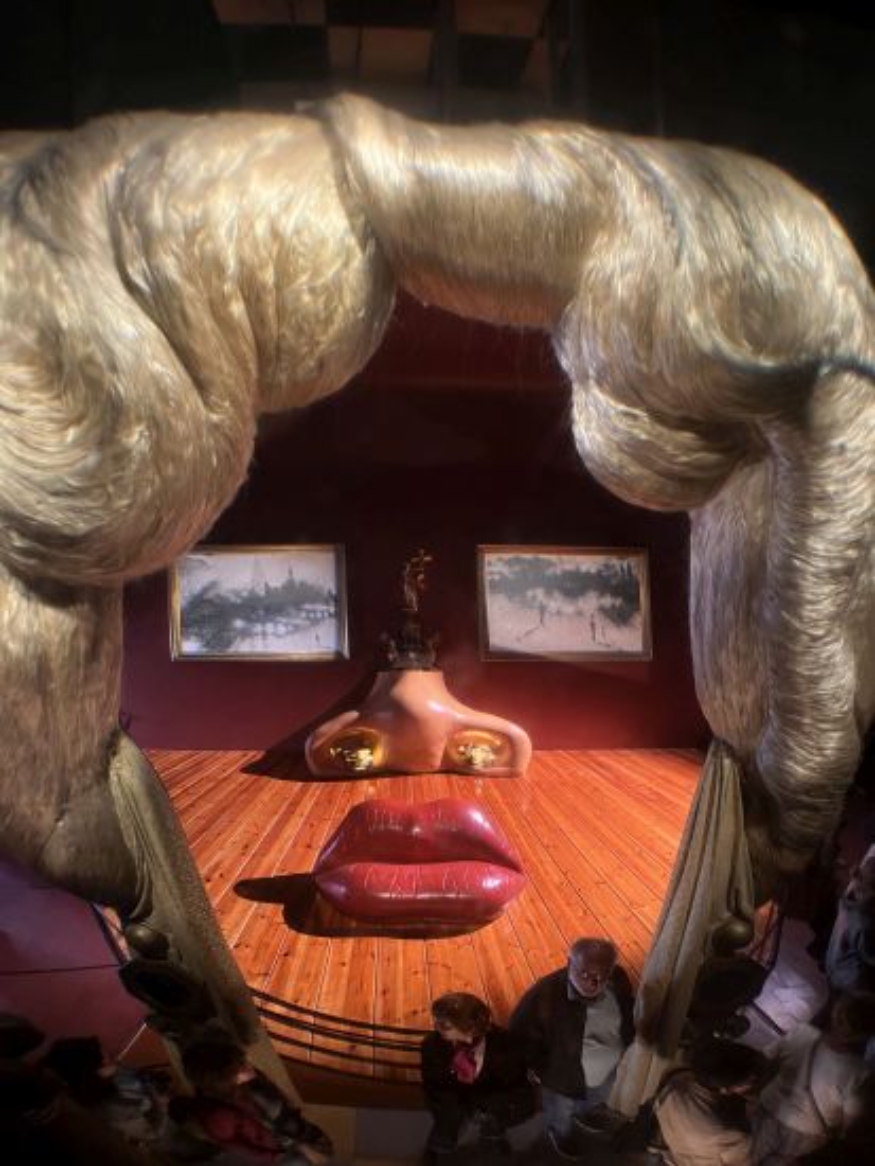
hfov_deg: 53.1
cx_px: 438
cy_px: 583
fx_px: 876
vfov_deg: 67.3
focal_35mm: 26
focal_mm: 5.7
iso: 500
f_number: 1.5
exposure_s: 1/39
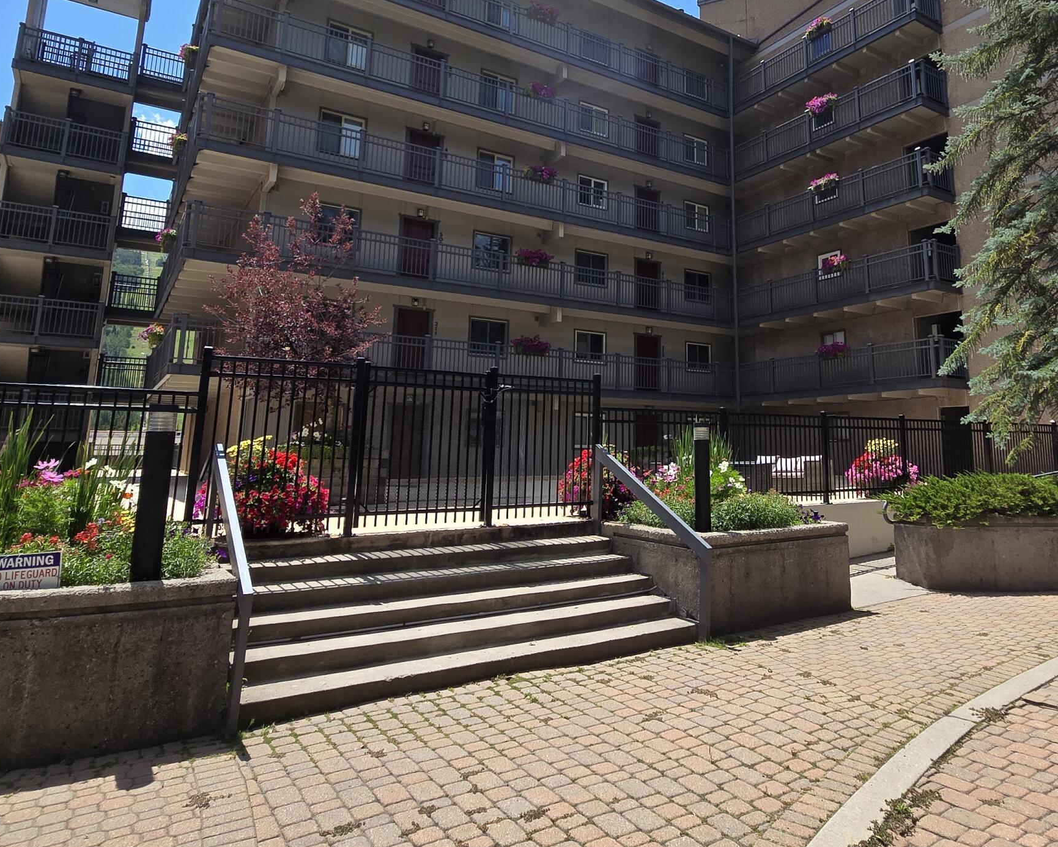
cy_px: 321
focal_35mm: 22
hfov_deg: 73.7
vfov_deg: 62.3
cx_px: 664
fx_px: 689
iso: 50
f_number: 2.2
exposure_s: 1/1663
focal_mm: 2.2
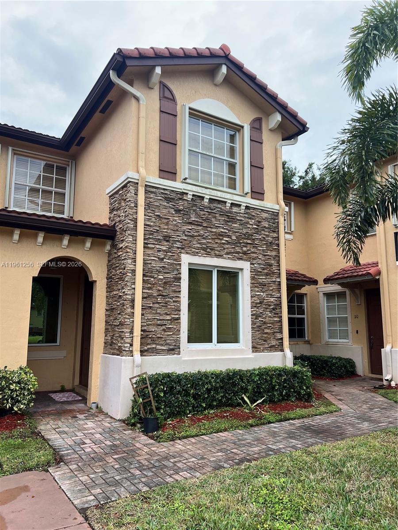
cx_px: 199
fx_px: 399
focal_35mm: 26
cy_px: 265
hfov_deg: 53.1
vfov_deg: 67.3
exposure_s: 1/763
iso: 50
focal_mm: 5.7
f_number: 1.5
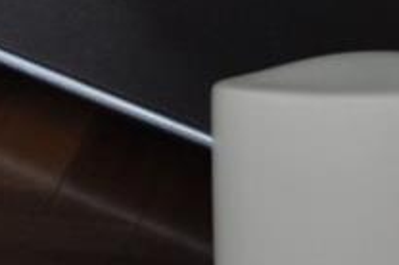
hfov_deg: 6.3
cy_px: -616
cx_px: -840
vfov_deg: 4.3
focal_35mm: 300
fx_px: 3320
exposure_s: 1/100
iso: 400
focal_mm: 26
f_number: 4.2
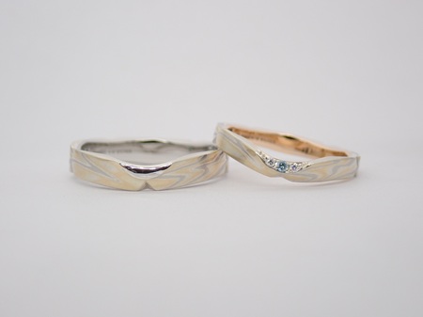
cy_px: 158
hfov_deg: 25.3
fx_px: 940
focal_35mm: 77
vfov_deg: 19.1
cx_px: 212
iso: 200
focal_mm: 13.65
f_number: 4.1
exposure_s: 1/125
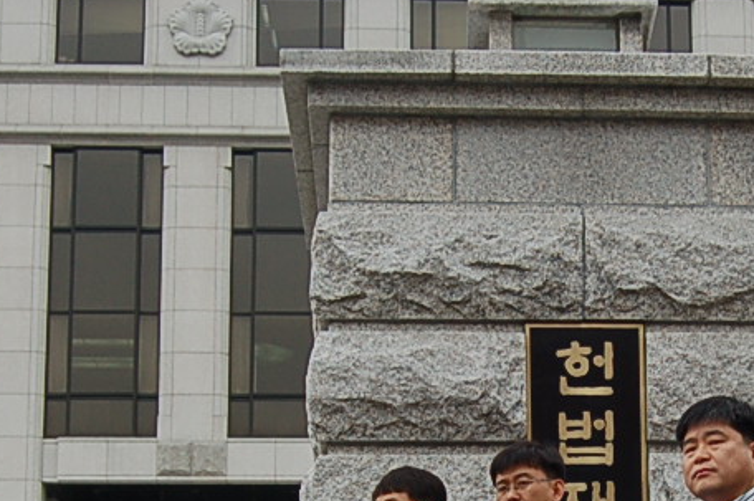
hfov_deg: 20.4
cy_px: 516
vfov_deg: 13.6
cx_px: 612
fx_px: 2071
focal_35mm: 99
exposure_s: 1/160
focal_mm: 20
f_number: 7.1
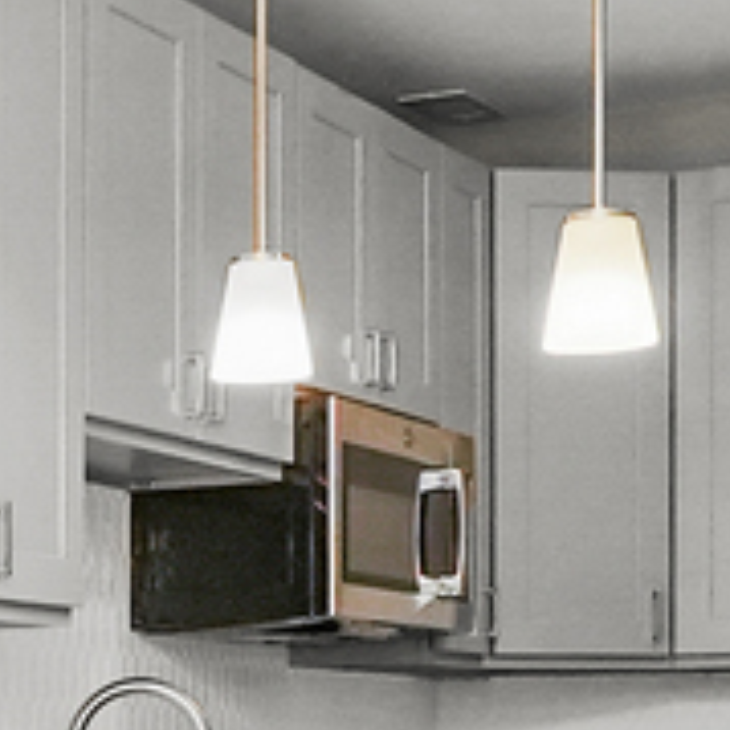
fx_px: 2386
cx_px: -614
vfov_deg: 16.9
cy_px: 799
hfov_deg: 15.0
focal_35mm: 100
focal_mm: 13
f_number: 11
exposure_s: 1/15
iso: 2000
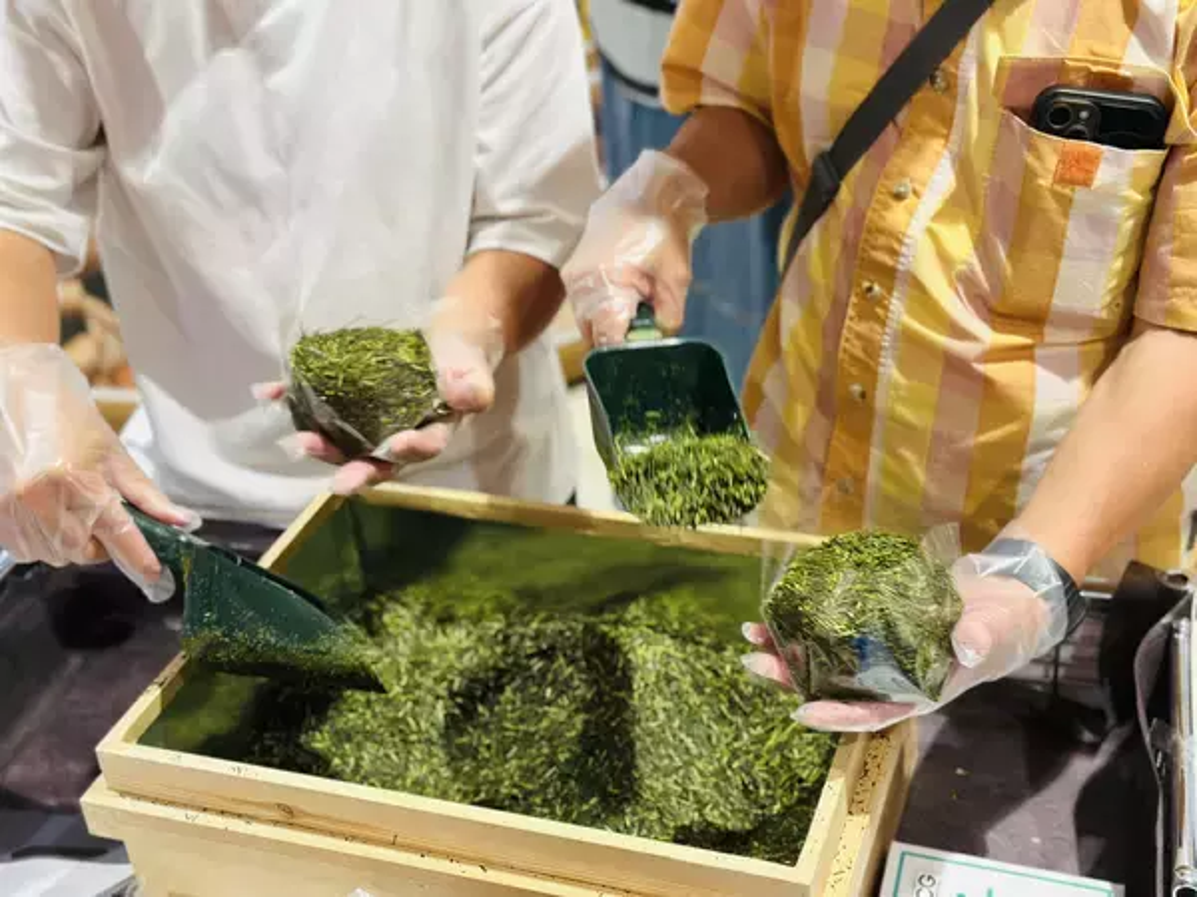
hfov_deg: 39.7
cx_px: 598
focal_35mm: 48
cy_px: 448
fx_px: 1660
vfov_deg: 30.3
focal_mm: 6.86
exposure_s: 1/84
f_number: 1.78
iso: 125
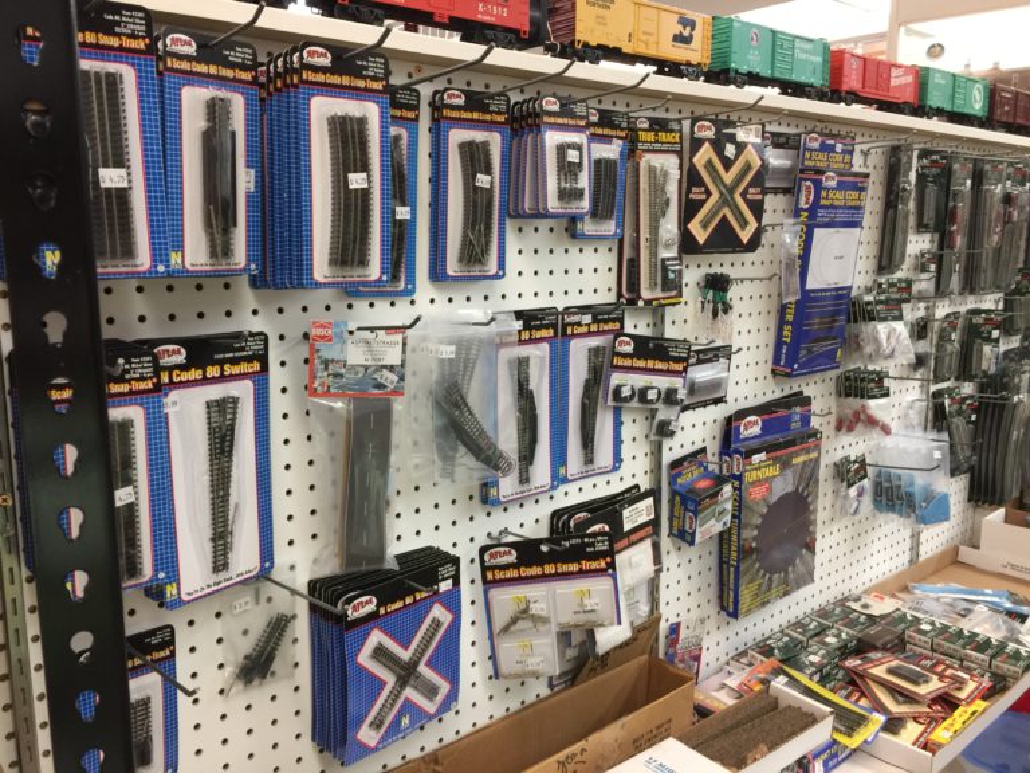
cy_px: 386
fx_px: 863
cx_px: 515
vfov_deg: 48.2
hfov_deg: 61.7
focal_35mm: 29
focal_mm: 4.15
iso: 50
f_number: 2.2
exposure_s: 1/15
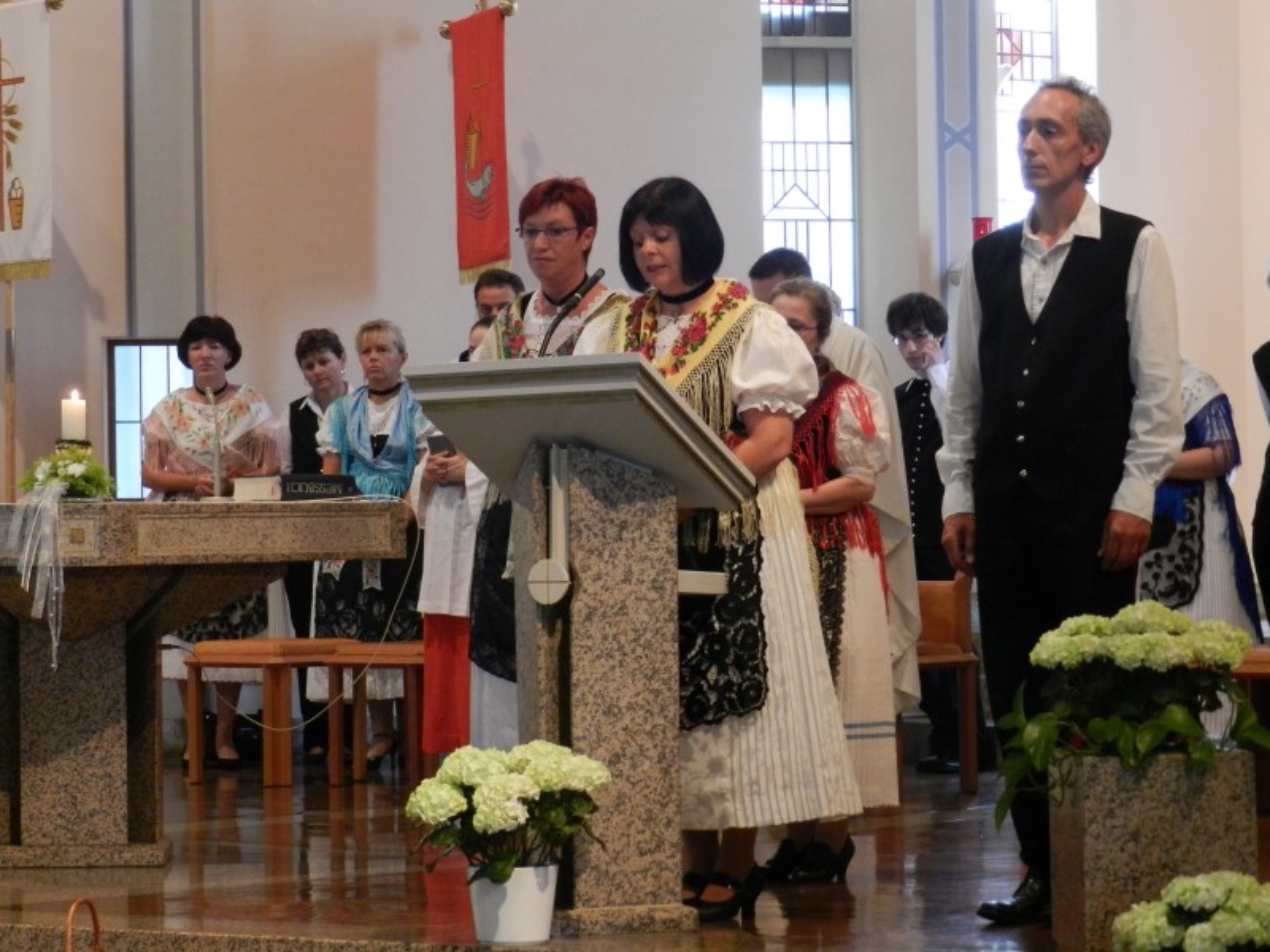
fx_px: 4219
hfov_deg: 17.1
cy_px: 476
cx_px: 635
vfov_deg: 12.9
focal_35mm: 115
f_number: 4.8
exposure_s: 1/25
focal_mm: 20.5
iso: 800
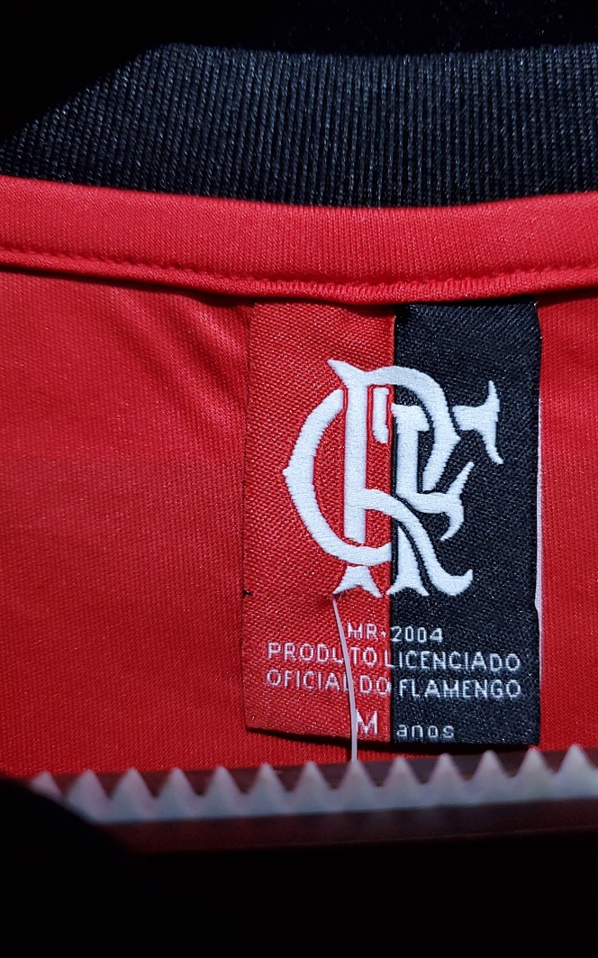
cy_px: 482
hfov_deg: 44.3
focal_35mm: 28
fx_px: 730
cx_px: 354
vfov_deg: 66.5
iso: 200
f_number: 1.5
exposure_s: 1/30
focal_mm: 4.3
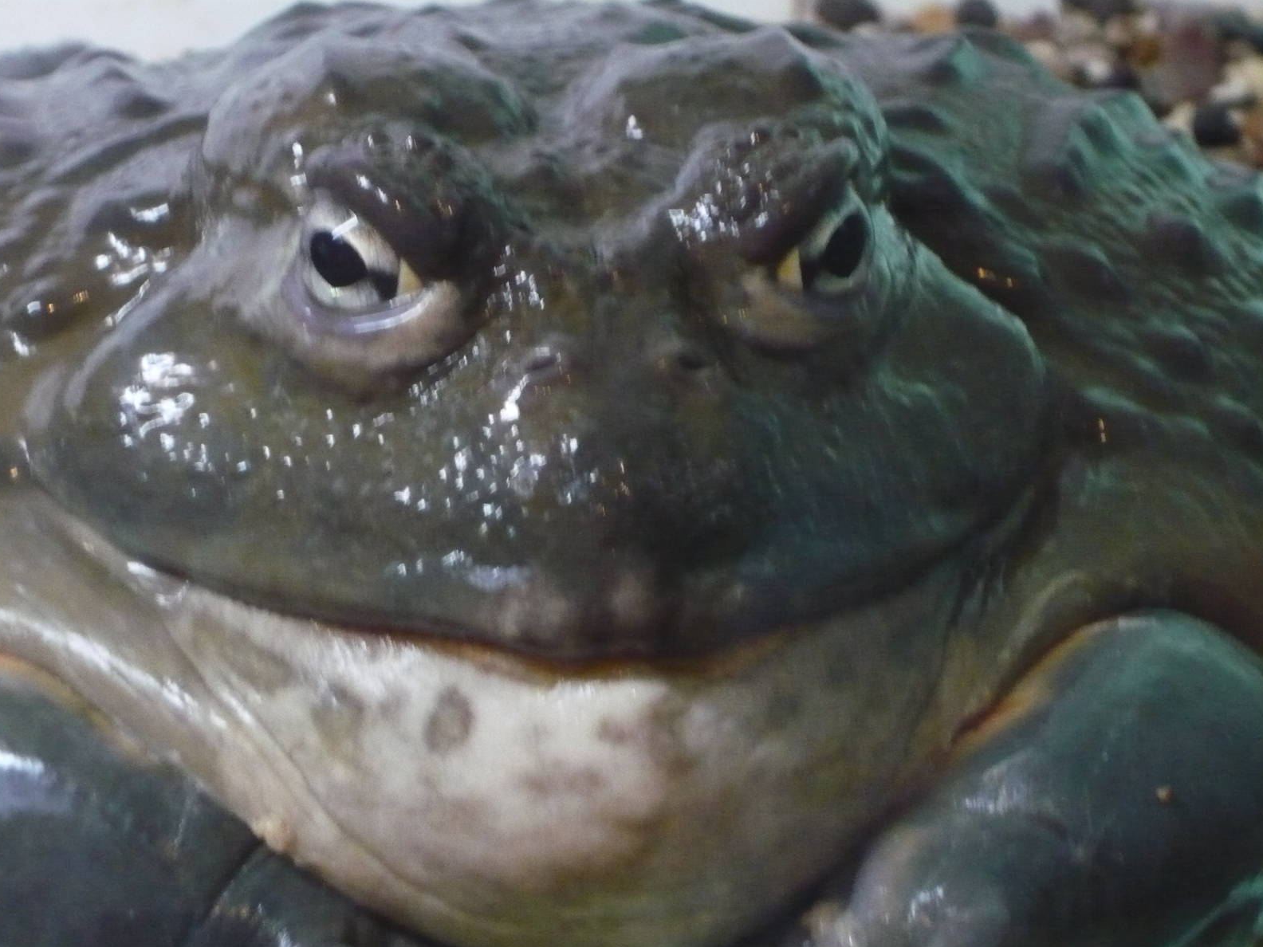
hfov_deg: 19.4
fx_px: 3685
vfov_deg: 14.6
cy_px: 477
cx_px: 628
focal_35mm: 101
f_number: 5.1
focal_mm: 16.5
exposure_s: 1/8
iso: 800
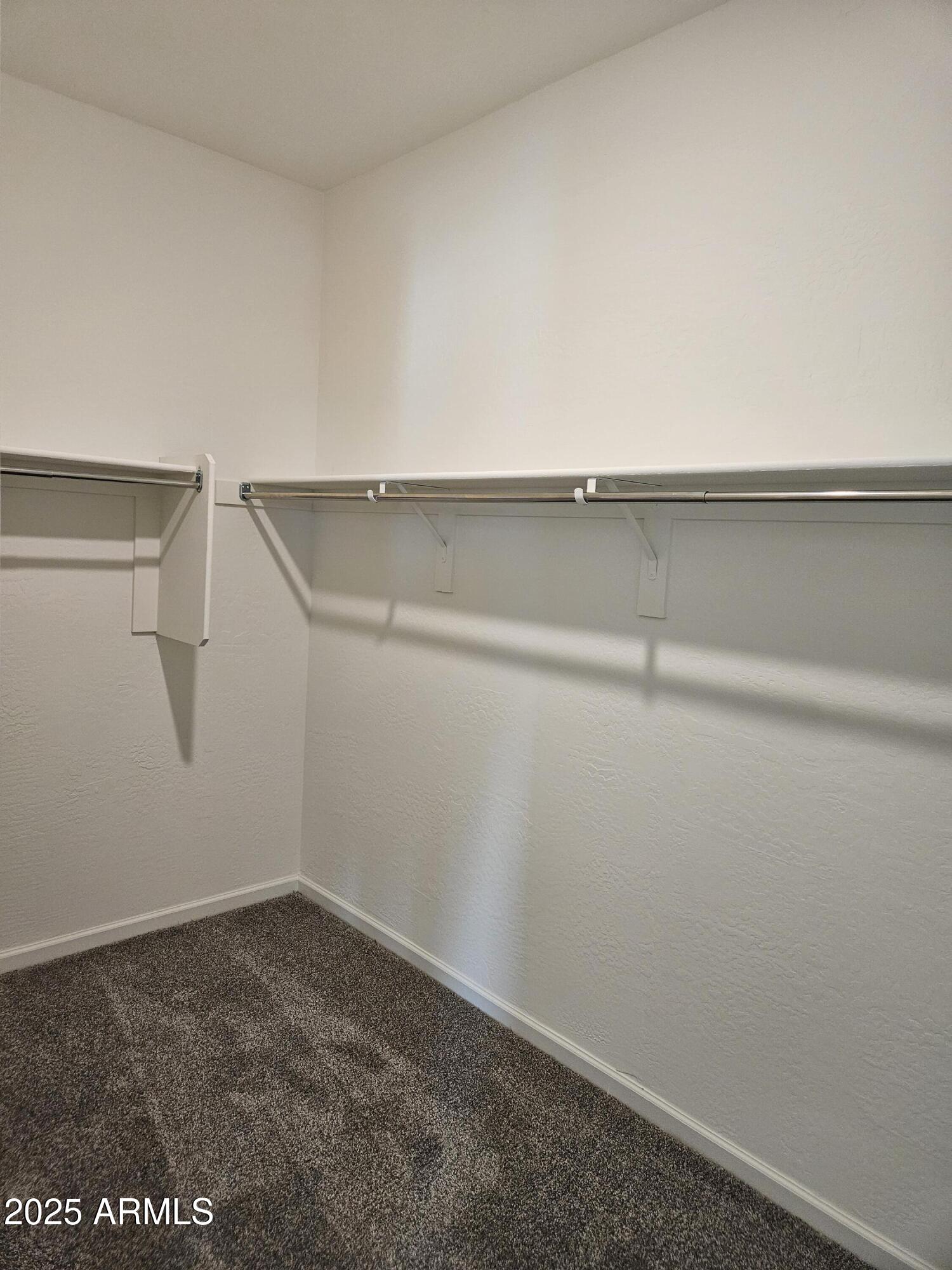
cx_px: 476
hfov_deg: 58.9
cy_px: 635
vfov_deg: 73.9
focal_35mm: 23
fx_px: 843
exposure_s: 1/120
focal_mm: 5.4
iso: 400
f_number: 1.8
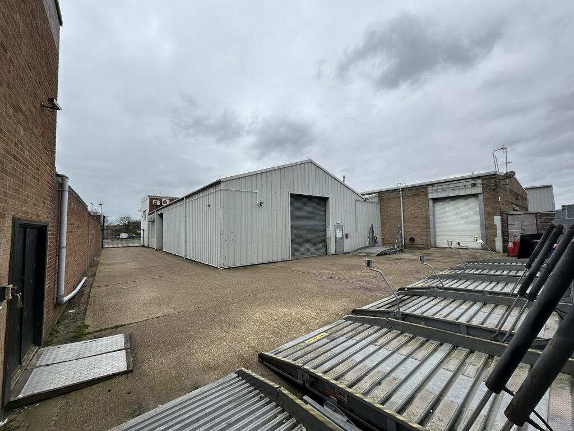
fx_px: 232
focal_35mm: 14
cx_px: 287
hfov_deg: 102.1
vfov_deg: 85.7
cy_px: 216
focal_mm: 2.22
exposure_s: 1/1147
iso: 40
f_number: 2.2
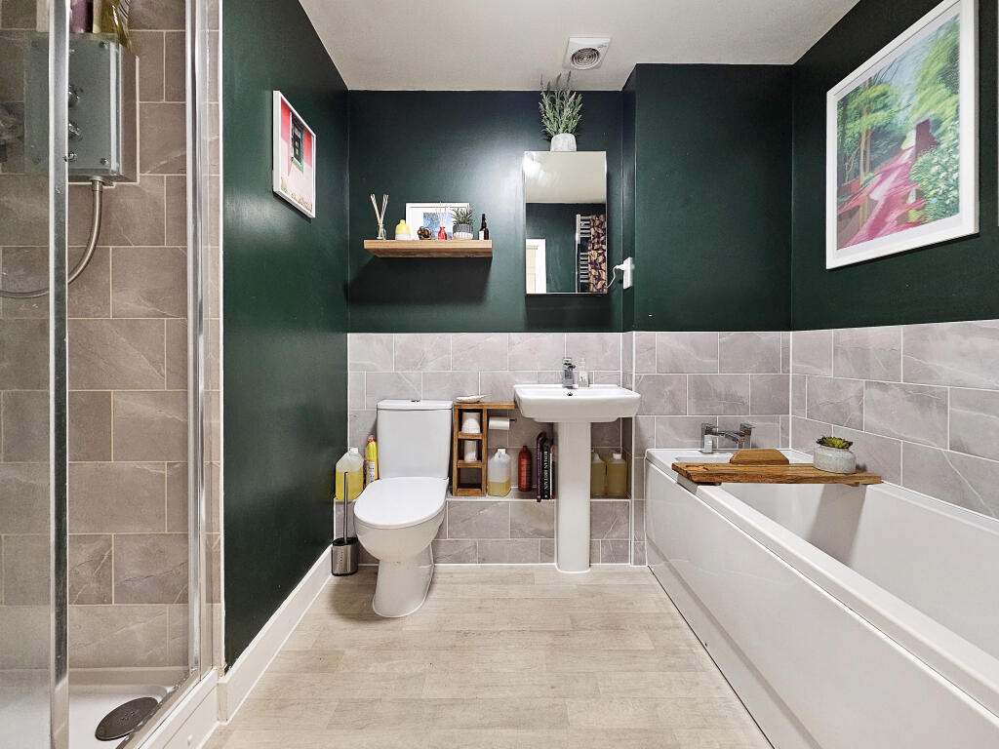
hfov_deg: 106.2
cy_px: 374
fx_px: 375
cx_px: 500
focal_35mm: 13
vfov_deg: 89.9
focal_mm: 2.2
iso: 400
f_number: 2.2
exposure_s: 1/33.3
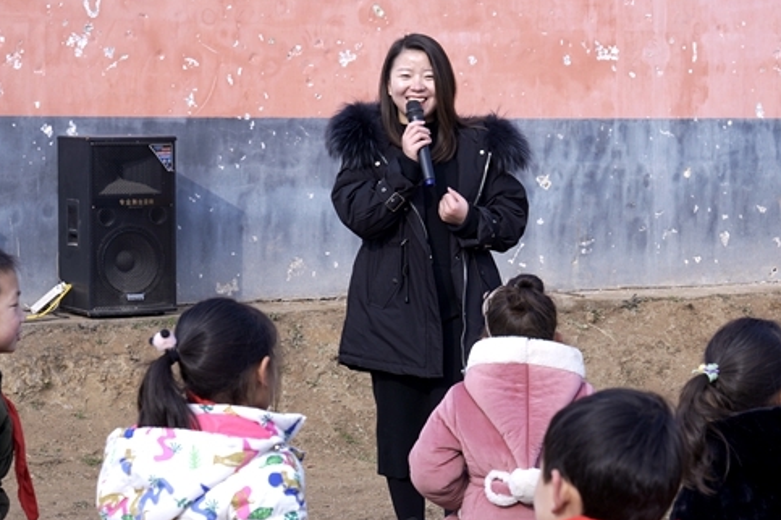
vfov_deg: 11.6
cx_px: 467
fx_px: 2560
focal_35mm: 118
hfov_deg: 17.3
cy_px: 312
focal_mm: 95
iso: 125
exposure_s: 1/100
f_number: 10
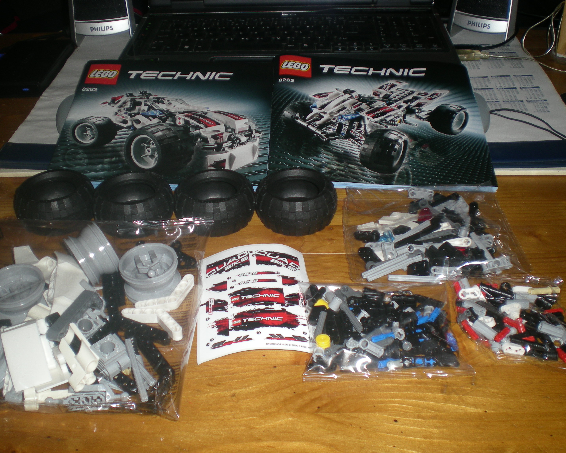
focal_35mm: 40
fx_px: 670
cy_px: 226
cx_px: 270
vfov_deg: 37.3
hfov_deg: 45.8
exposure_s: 1/60
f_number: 3.1
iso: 50
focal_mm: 6.3
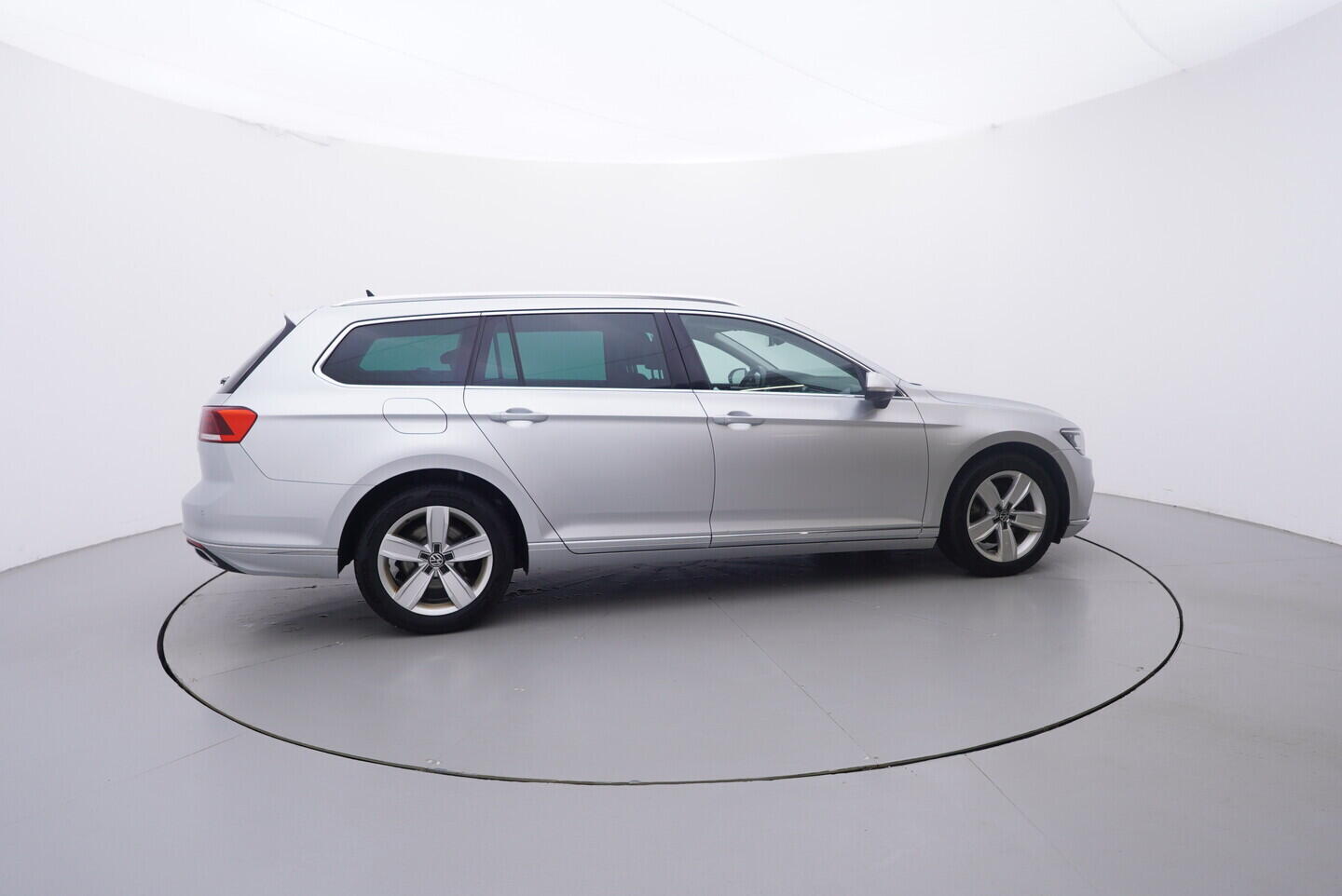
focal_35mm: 22
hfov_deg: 77.3
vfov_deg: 56.2
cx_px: 671
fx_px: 839
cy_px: 448
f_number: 5
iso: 200
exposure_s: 1/80
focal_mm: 15
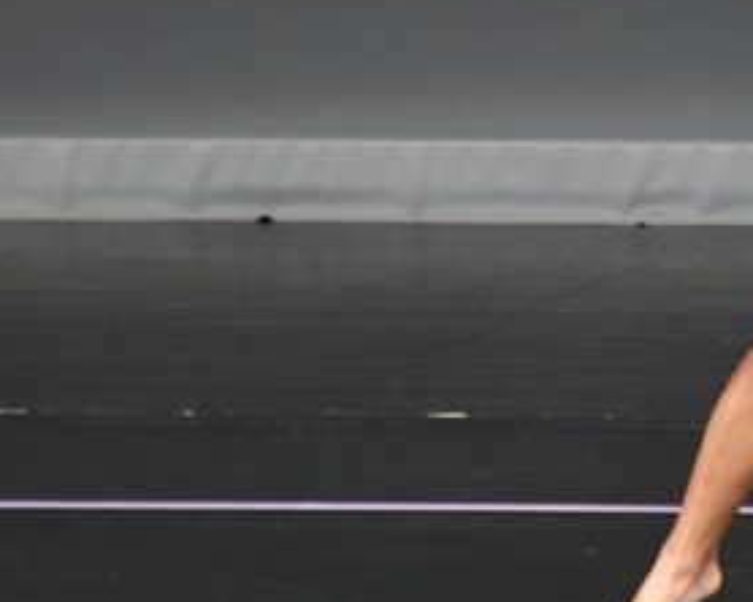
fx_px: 21847
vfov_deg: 1.6
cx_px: 871
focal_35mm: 981
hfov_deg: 2.0
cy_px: 57
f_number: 5.6
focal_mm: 250
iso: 4000
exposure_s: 1/400
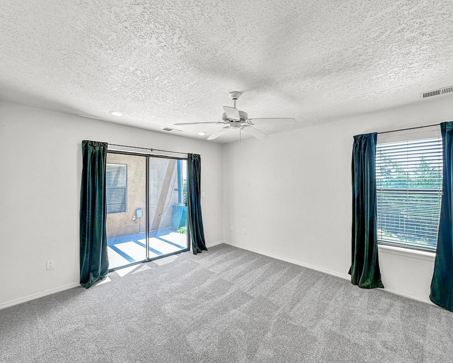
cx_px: 235
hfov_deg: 96.8
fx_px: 201
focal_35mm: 15
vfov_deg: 84.0
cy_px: 183
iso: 125
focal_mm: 2.22
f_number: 2.2
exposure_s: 1/120
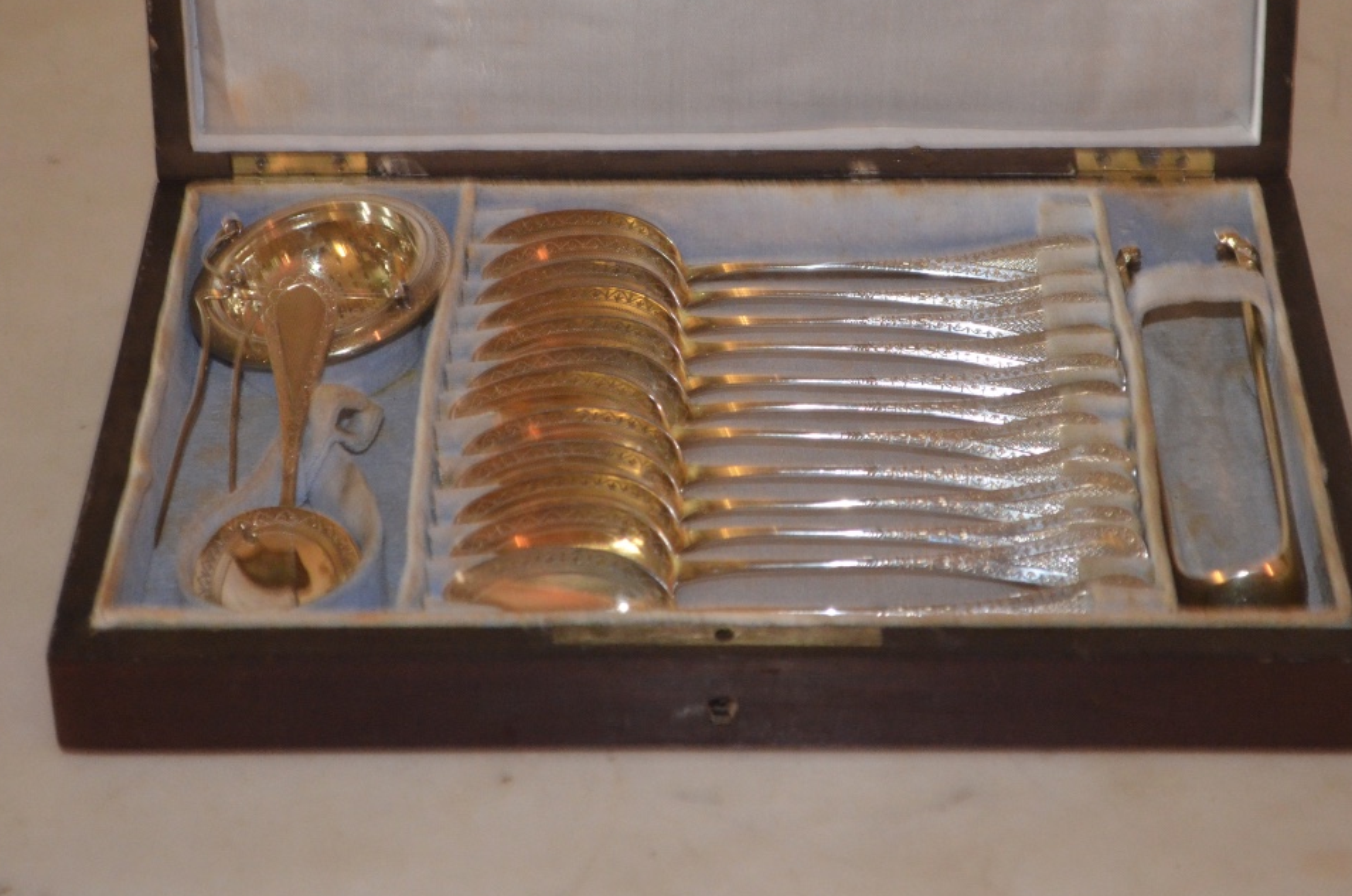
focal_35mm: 104
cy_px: 366
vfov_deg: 13.2
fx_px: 3885
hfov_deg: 19.7
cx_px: 718
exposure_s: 1/13
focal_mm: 55
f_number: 5.6
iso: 3200
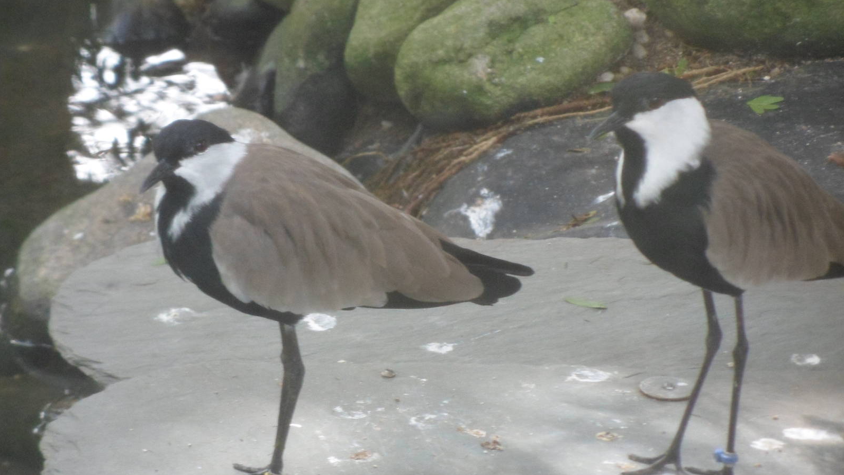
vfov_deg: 4.1
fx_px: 6602
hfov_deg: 7.3
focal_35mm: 295
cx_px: 422
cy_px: 232
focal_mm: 46.8
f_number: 5.9
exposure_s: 1/60
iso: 320
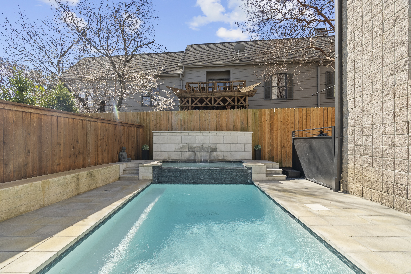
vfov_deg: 73.7
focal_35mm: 16
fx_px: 183
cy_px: 137
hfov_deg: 96.7
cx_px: 206
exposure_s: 1/125
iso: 400
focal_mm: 16
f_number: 9
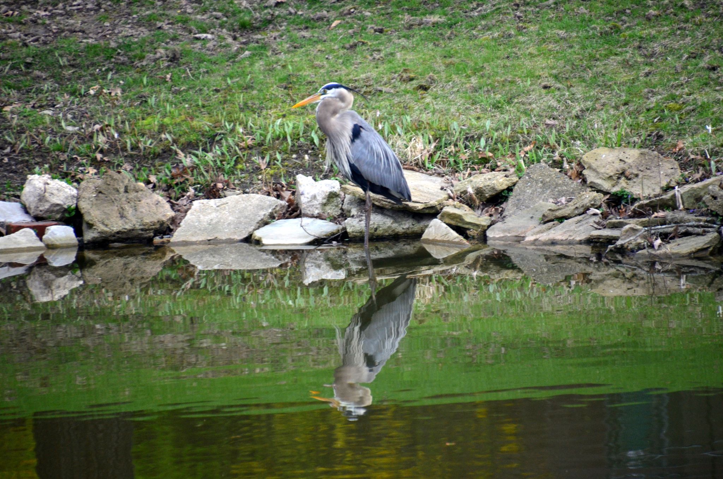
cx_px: 362
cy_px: 240
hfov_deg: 3.4
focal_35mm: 600
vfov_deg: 2.3
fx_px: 12024
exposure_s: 1/250
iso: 1000
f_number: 6.3
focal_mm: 400
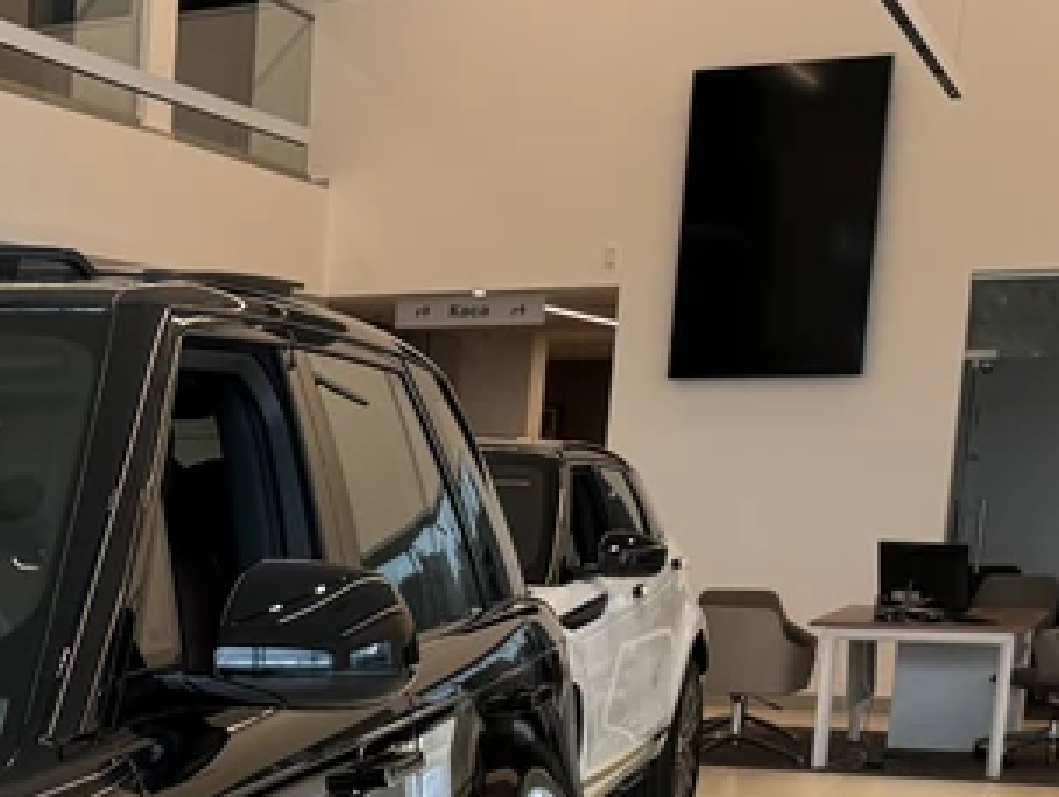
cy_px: 891
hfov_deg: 19.7
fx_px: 2481
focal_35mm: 81
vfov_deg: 17.6
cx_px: -685
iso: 64
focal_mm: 6.76
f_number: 1.78
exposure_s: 1/189
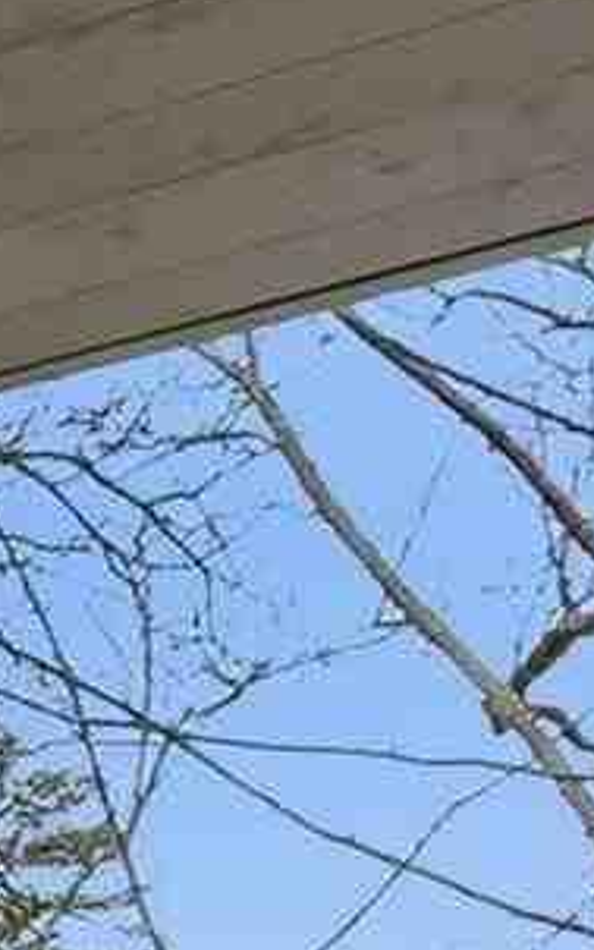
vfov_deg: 10.8
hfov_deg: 4.7
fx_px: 4192
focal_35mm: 162
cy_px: 2350
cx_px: -3253
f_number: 9
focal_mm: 16
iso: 250
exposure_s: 1/200
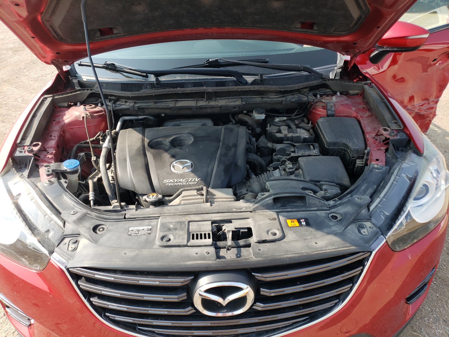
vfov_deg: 53.1
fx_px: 337
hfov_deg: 67.3
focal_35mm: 26
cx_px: 224
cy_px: 168
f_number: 1.5
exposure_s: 1/1000
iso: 50
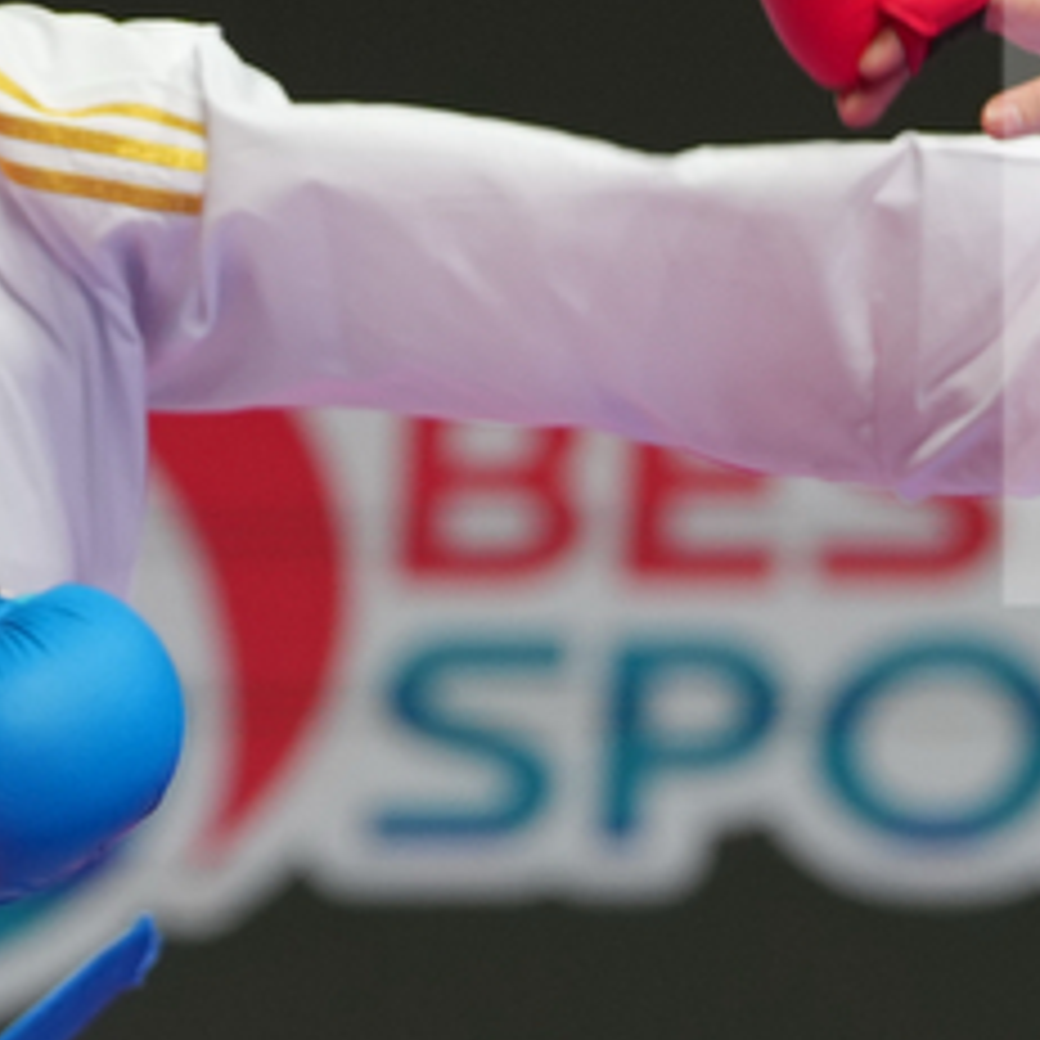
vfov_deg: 1.7
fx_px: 35962
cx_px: 140
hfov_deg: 1.7
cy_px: 288
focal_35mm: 1058
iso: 640
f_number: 2.8
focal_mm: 180
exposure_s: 1/1000
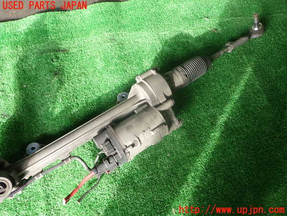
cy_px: 108
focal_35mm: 30
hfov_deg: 60.0
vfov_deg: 46.8
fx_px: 249
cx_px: 144
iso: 200
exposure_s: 1/60
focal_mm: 5.4
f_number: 2.3
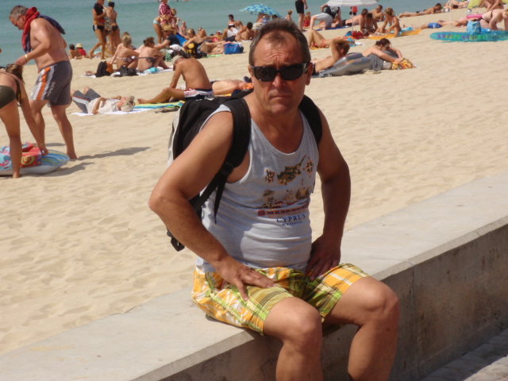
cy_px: 190
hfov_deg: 19.3
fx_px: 1497
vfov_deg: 14.5
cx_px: 254
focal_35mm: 102
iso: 64
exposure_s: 1/320
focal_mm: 18.2
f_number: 7.1
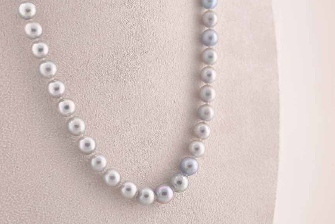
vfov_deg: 11.6
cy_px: 82
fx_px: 1098
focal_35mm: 118
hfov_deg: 17.3
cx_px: 167
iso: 125
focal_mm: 22.48
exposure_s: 1/160
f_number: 2.67
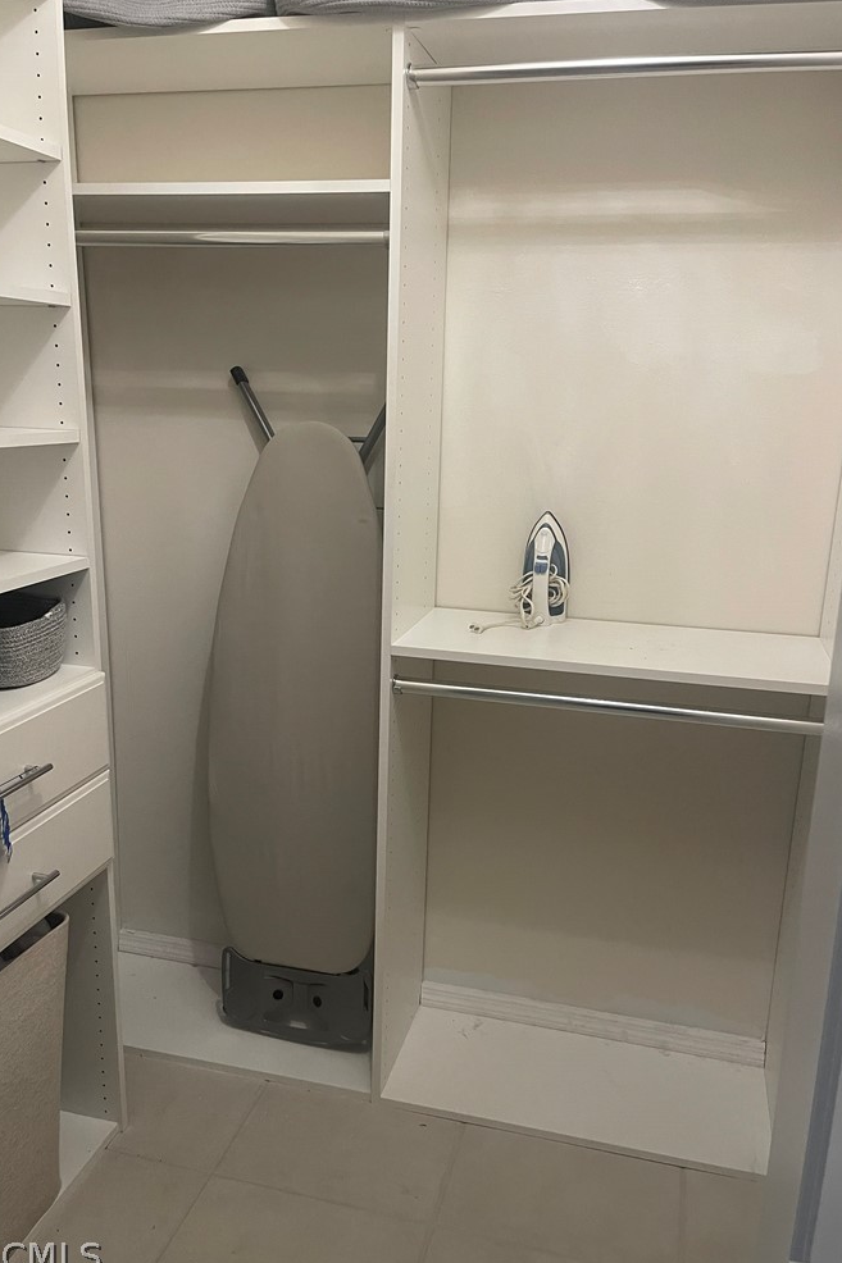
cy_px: 630
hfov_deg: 47.9
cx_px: 433
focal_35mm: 27
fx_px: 948
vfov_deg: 67.4
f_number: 1.6
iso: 250
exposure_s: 1/60
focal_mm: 5.1
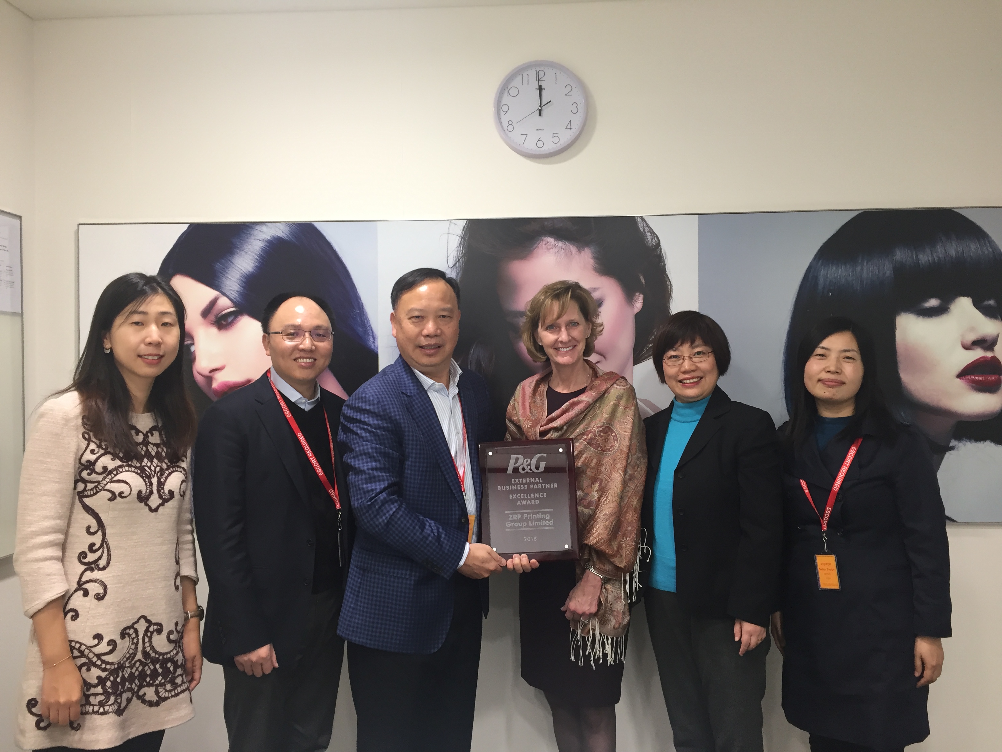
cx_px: 501
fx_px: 839
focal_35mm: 29
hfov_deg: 61.7
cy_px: 376
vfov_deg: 48.2
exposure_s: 1/33
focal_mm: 4.15
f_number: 2.2
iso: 80
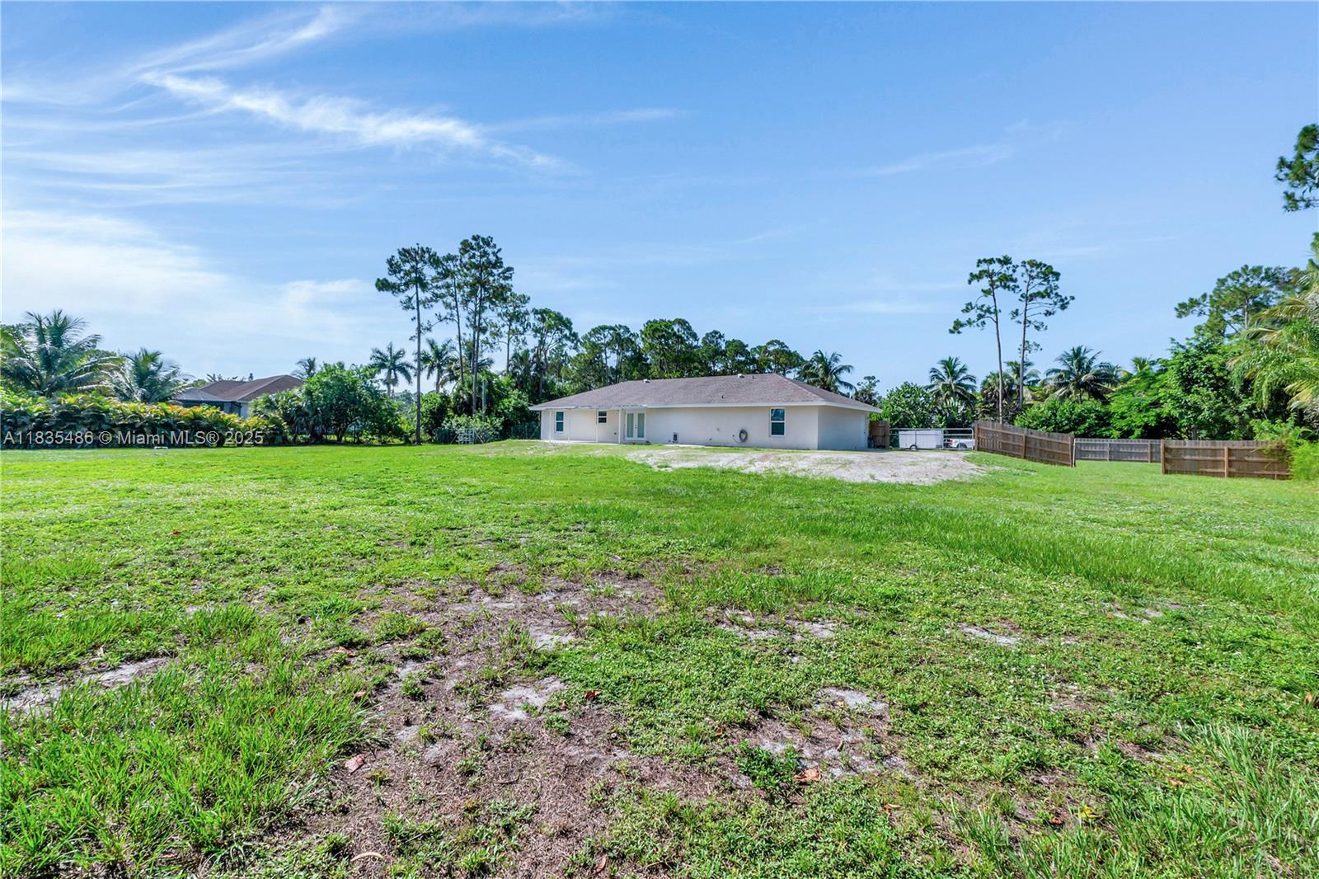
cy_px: 440
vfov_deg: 77.3
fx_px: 549
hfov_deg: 100.4
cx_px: 660
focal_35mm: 15
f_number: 11
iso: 100
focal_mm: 10
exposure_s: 1/250
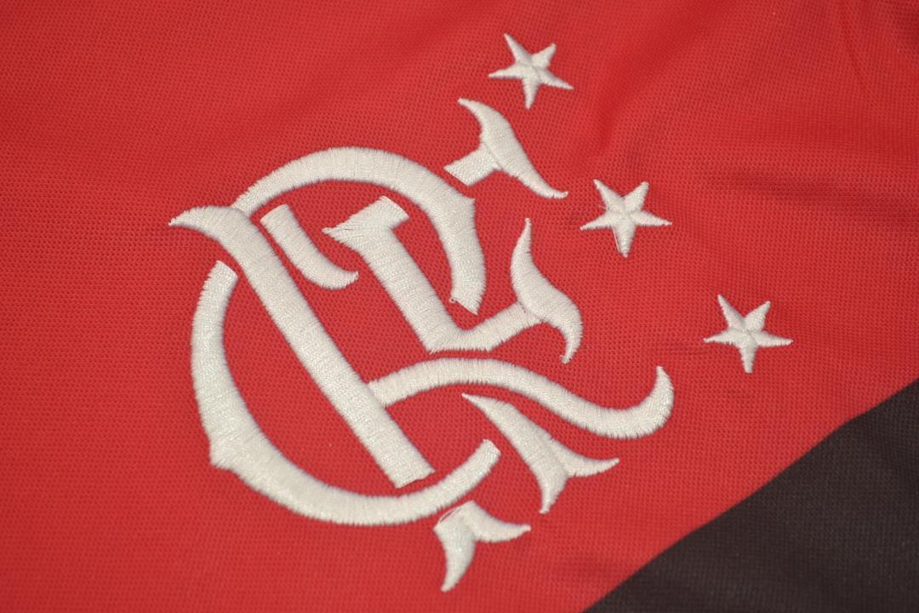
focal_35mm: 82
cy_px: 306
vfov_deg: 16.6
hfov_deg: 24.6
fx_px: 2106
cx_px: 460
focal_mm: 55
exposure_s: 1/60
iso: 200
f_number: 5.6
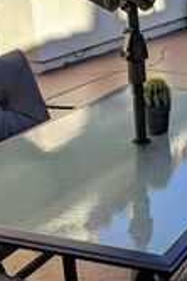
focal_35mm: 81
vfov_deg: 25.0
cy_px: 103
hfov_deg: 15.5
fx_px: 632
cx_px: 278
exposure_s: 1/2584
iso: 50
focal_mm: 4.67
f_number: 2
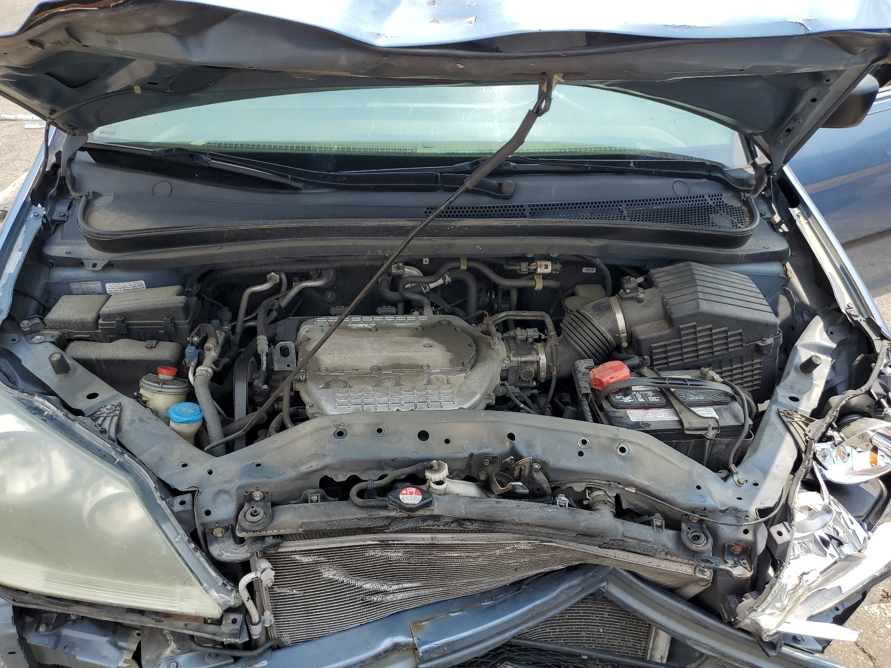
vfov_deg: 53.1
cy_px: 334
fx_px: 669
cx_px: 446
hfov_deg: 67.3
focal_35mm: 26
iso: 50
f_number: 1.5
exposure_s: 1/1429
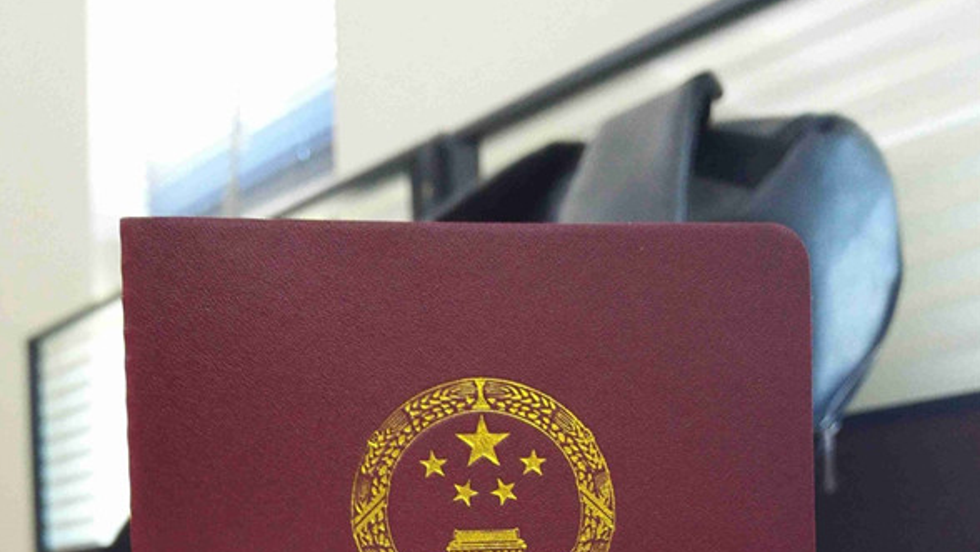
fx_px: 1118
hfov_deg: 47.3
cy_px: 629
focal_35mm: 43
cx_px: 487
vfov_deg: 25.4
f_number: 2
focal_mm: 3.8
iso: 200
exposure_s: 1/33.3
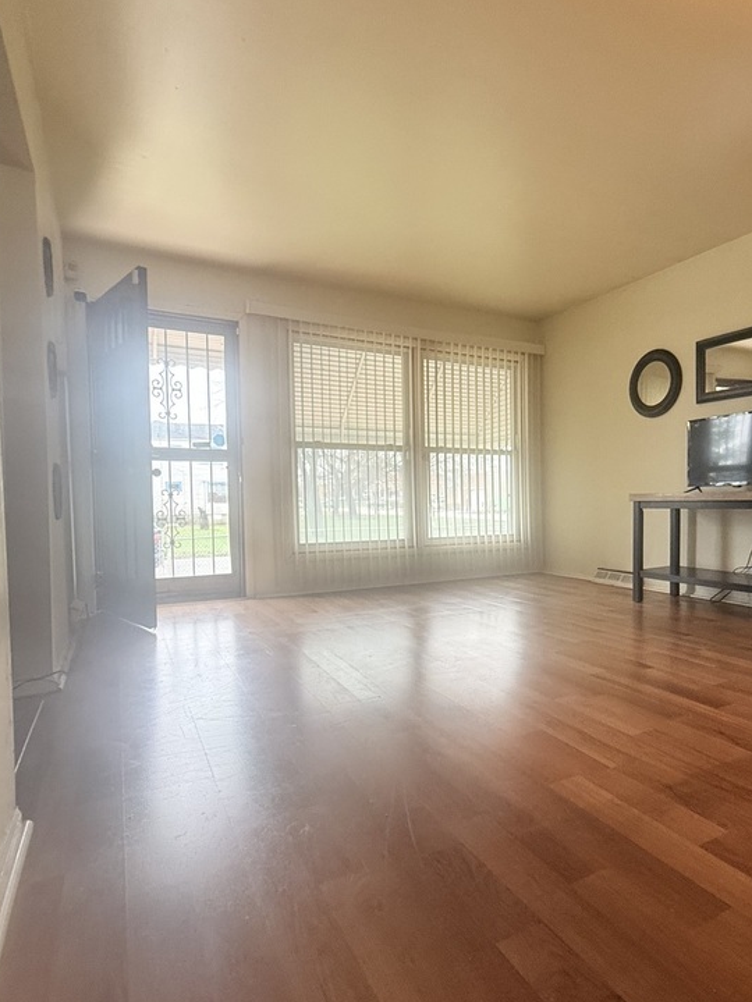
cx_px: 482
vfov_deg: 79.0
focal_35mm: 21
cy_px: 520
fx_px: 608
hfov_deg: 62.3
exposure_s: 1/120
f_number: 2.2
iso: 250
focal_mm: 2.22
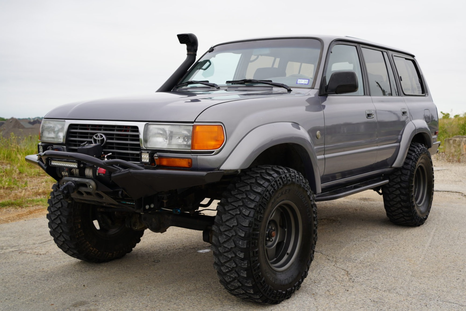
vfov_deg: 37.8
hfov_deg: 54.4
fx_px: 453
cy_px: 156
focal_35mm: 35
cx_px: 233
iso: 100
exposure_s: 1/200
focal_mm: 35
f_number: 5
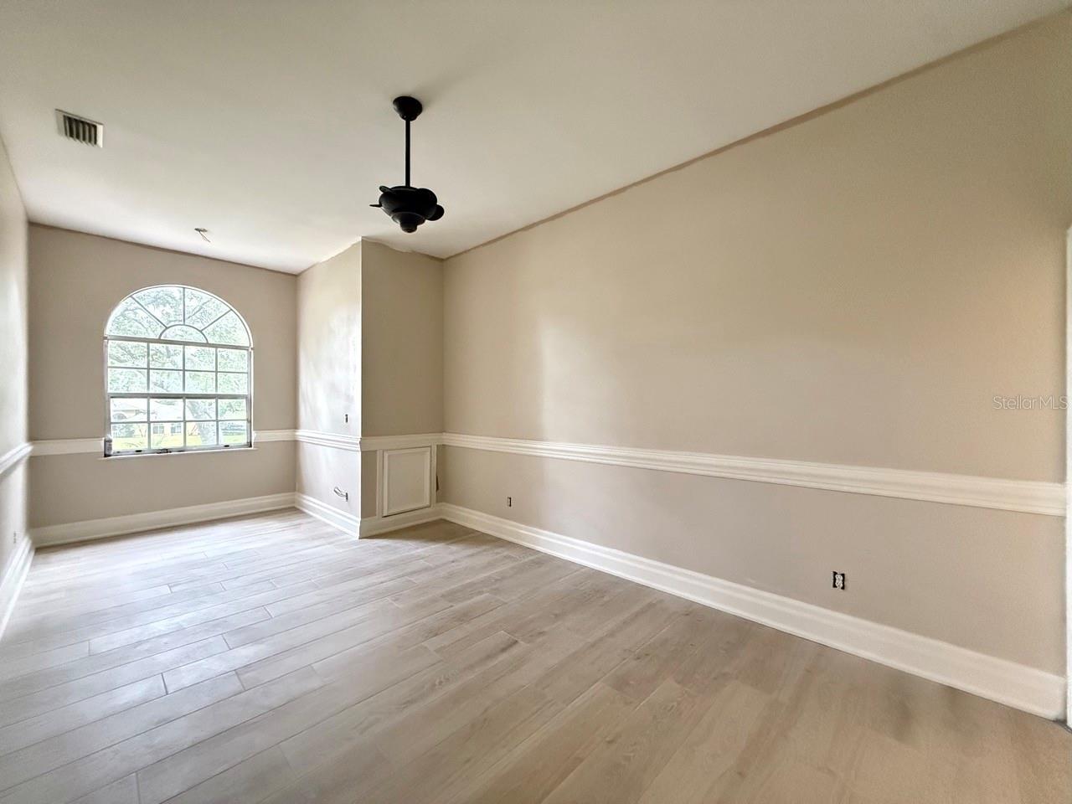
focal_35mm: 14
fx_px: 434
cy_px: 402
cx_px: 536
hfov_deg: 102.1
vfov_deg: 85.7
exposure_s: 1/60
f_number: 2.2
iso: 1250
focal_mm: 2.22
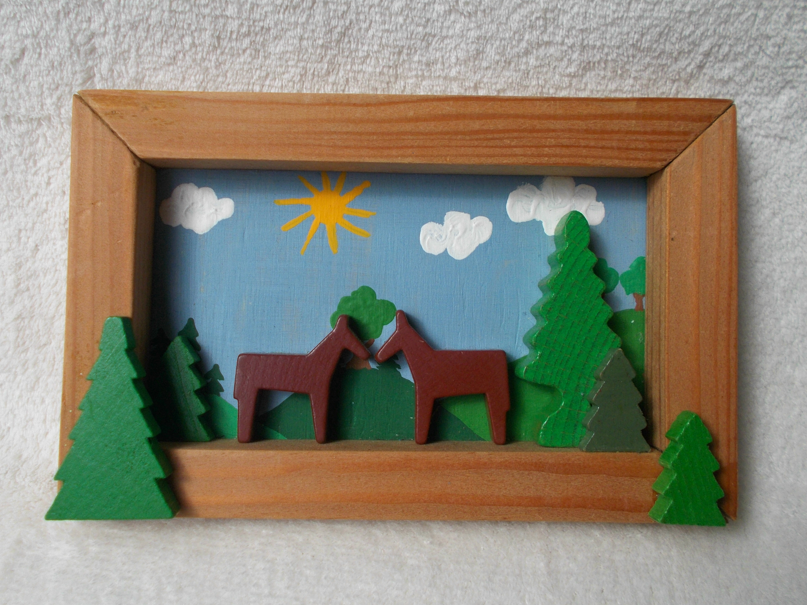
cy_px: 310
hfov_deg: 65.3
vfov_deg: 51.3
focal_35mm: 27
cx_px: 404
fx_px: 629
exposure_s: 1/160
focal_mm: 4.6
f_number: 8
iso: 80
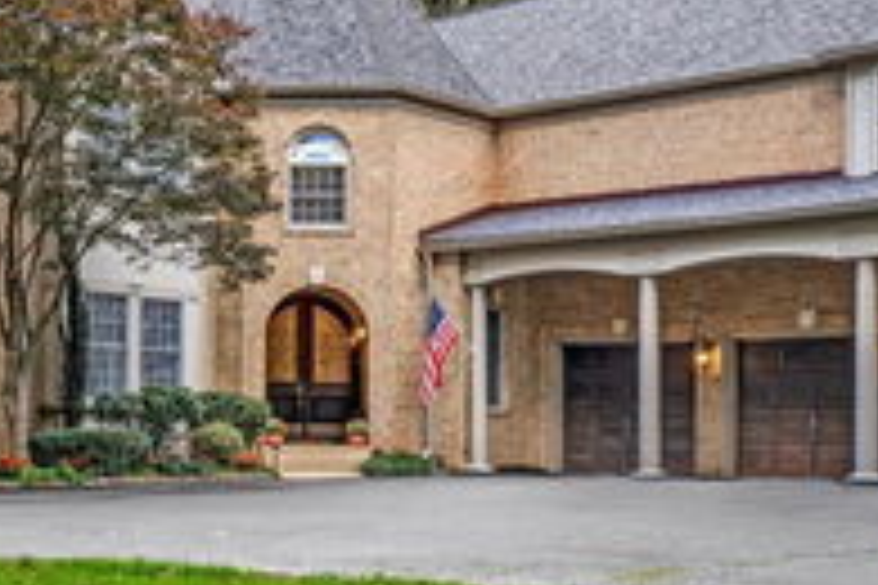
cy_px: 110
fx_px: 1354
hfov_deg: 35.1
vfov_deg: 24.0
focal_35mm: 56
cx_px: 216
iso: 320
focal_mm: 21.2
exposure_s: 1/30
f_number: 8
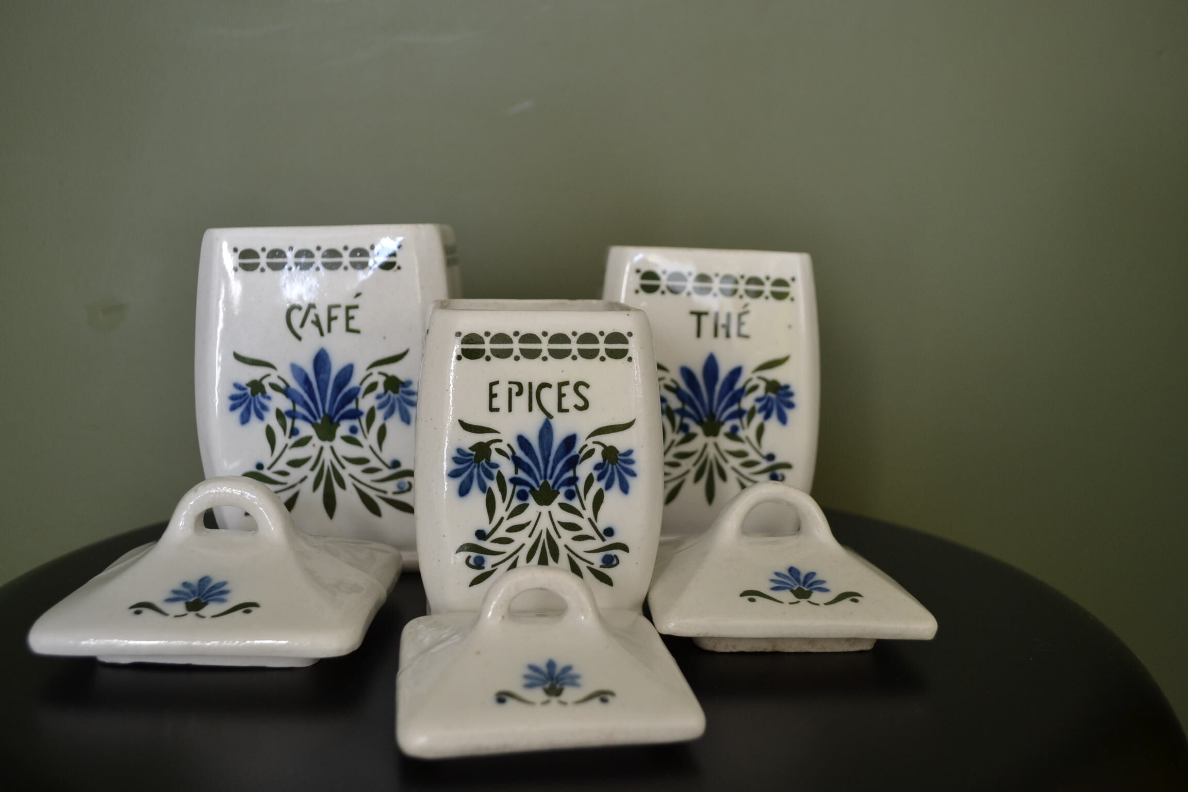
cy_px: 396
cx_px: 594
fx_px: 1089
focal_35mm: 33
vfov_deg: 40.0
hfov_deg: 57.2
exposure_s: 1/80
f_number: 4.5
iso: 400
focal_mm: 22
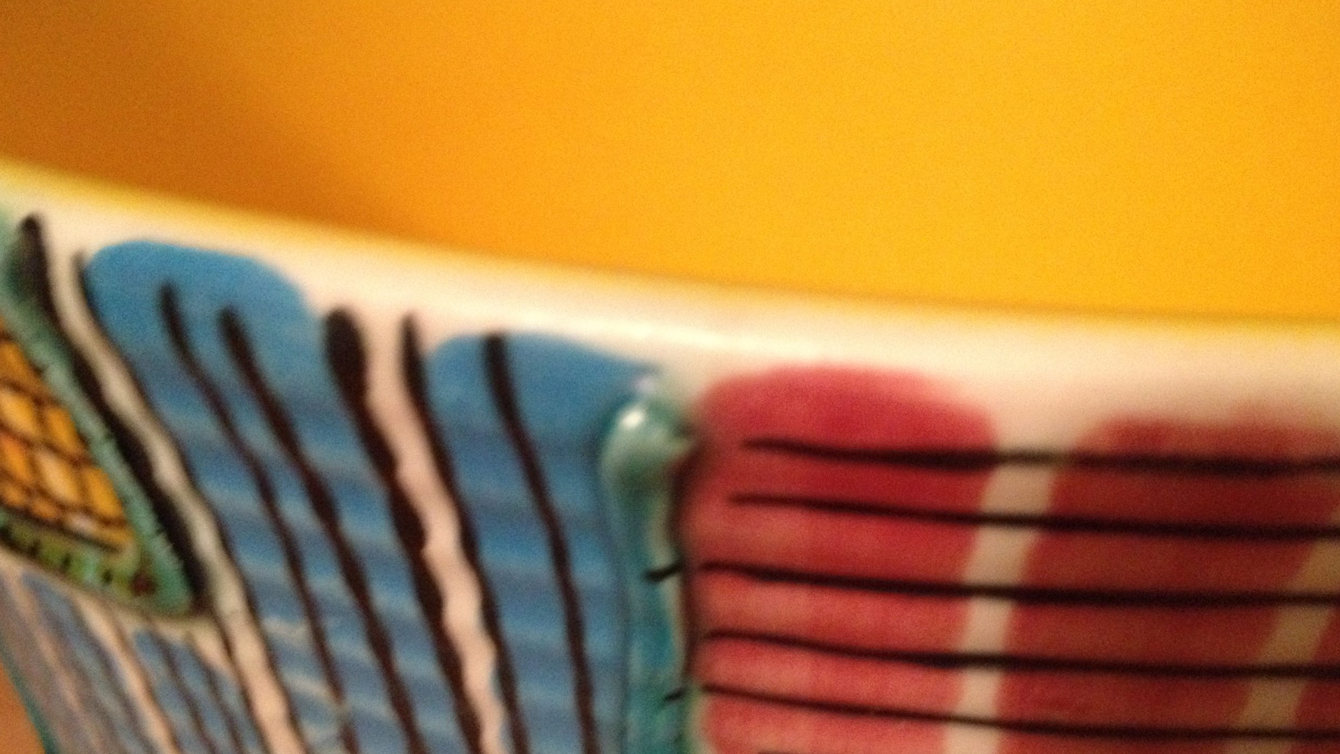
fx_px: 1386
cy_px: 476
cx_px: 662
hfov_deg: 51.6
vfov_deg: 30.3
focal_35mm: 39
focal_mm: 4.28
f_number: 2.4
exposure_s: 1/17
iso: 640
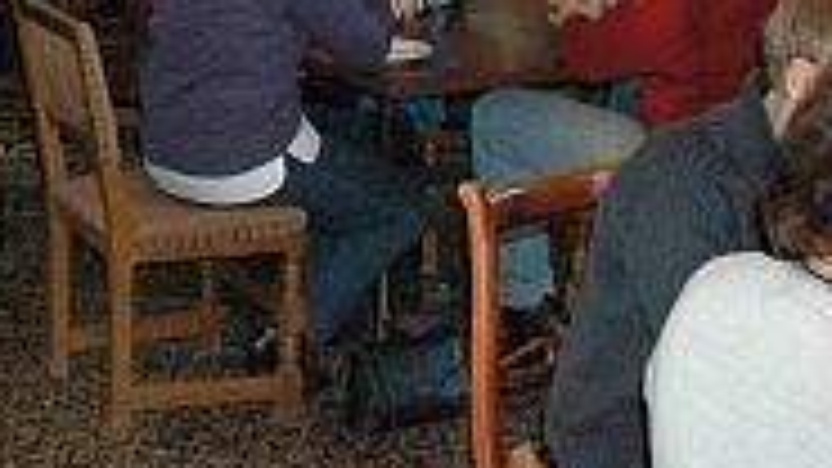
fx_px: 2029
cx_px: -472
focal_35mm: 92
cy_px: -112
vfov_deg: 12.8
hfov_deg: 19.6
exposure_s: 1/100
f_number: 5
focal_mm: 18
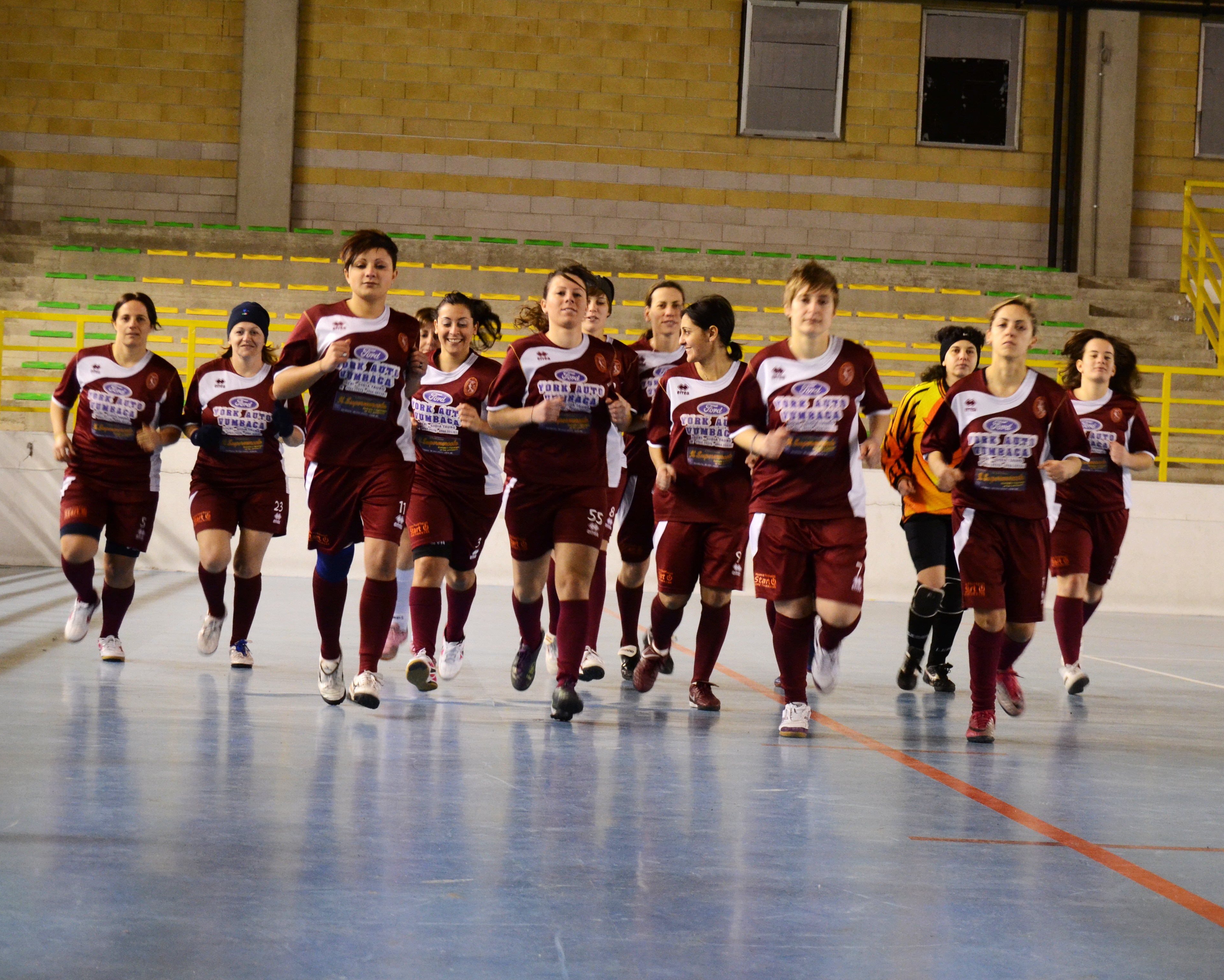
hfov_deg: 22.5
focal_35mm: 85
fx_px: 3079
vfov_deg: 18.1
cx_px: 640
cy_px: 492
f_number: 5.6
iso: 1600
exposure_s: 1/80
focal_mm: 50
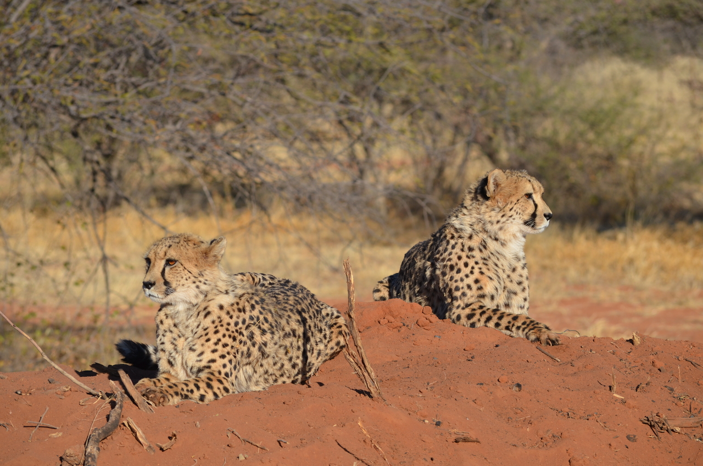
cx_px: 352
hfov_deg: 8.1
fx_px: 4970
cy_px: 233
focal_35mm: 255
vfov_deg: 5.4
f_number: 7.1
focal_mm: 170
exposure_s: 1/800
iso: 200
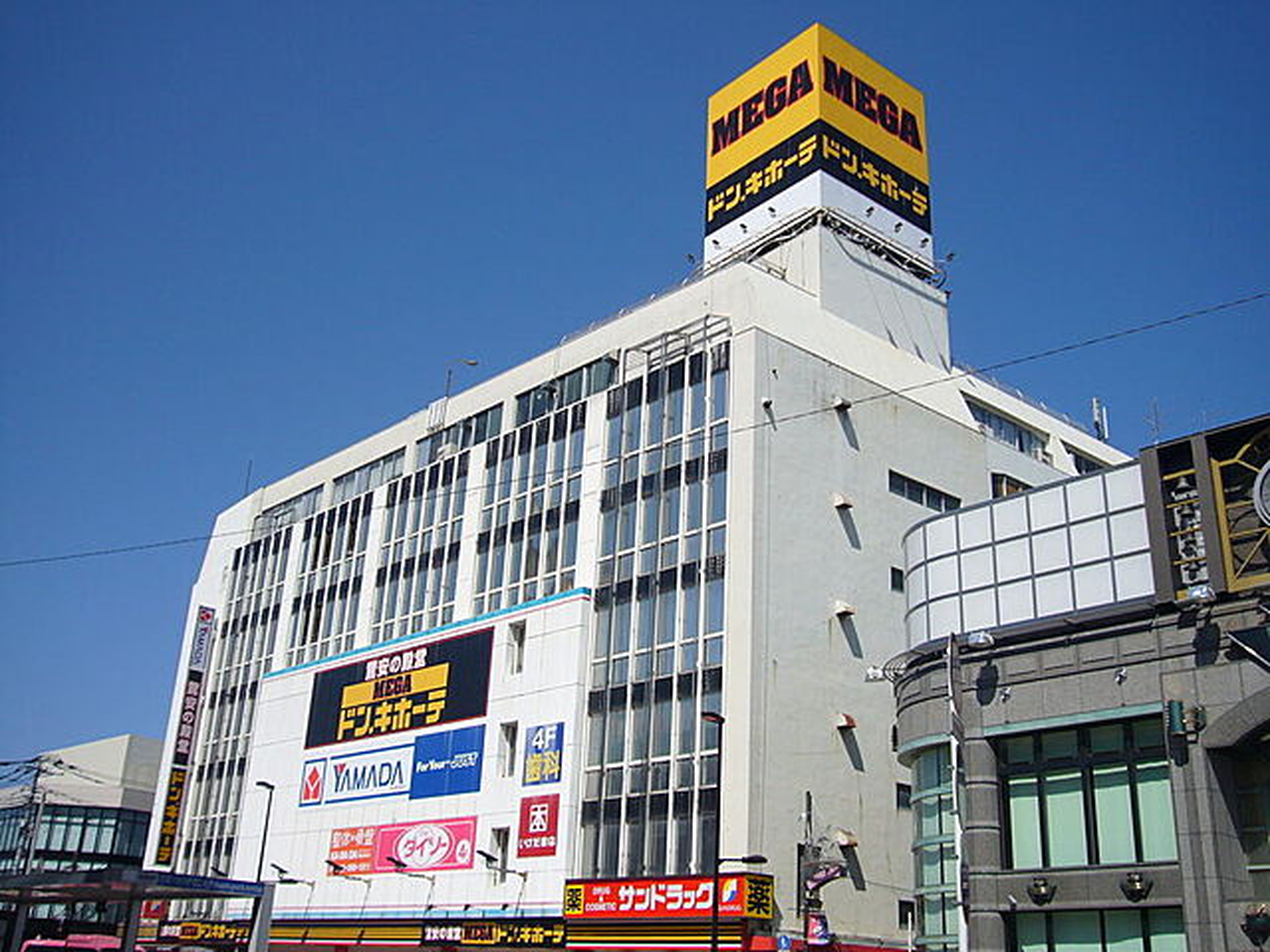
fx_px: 1284
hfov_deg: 52.6
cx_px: 635
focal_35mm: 35
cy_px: 476
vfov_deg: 40.7
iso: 80
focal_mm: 5.7
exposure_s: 1/400
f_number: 6.3
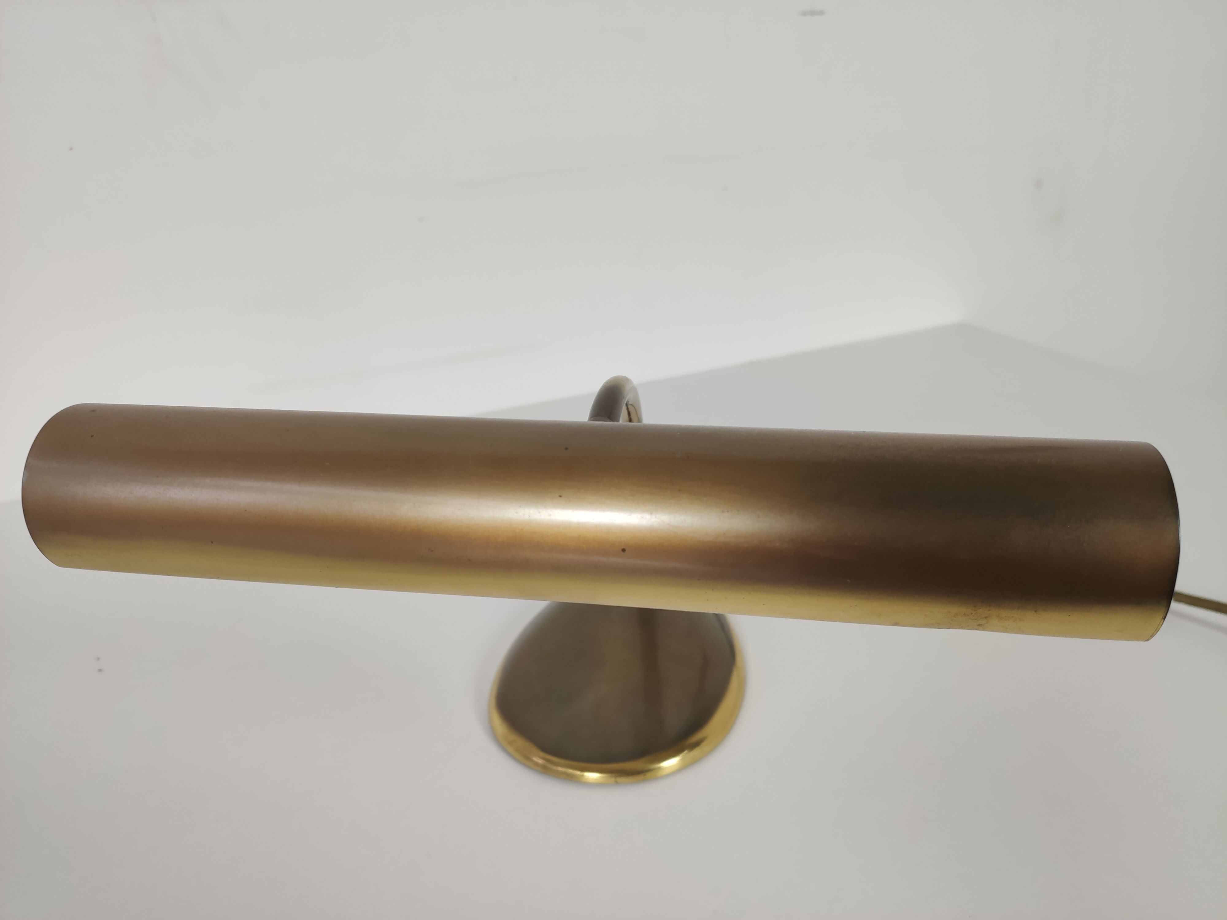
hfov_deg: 67.3
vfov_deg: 53.1
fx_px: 922
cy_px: 460
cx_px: 614
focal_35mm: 26
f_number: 1.75
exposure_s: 1/100
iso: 130
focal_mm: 4.75
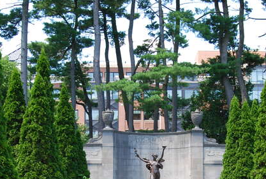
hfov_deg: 29.1
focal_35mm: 69
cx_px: 154
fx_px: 511
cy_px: 170
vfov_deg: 19.4
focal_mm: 24
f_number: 8
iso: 200
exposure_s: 1/60
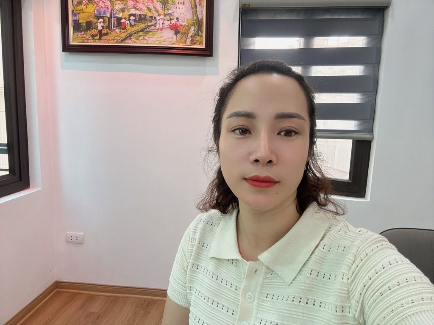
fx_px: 288
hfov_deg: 73.9
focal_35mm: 23
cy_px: 162
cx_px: 217
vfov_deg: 58.9
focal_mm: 2.69
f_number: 1.9
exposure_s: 1/50
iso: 50
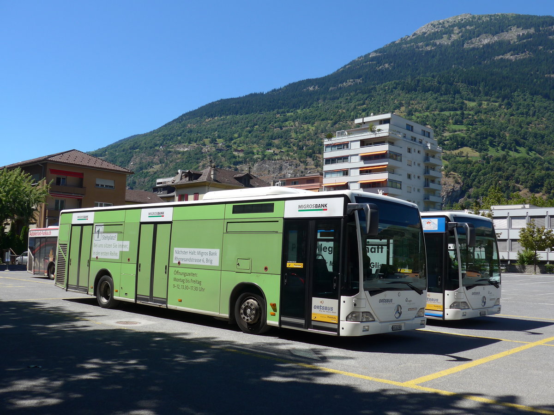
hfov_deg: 54.0
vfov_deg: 41.8
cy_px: 208
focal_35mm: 34
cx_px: 277
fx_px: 544
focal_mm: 7
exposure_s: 1/1300
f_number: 2.8
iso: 80
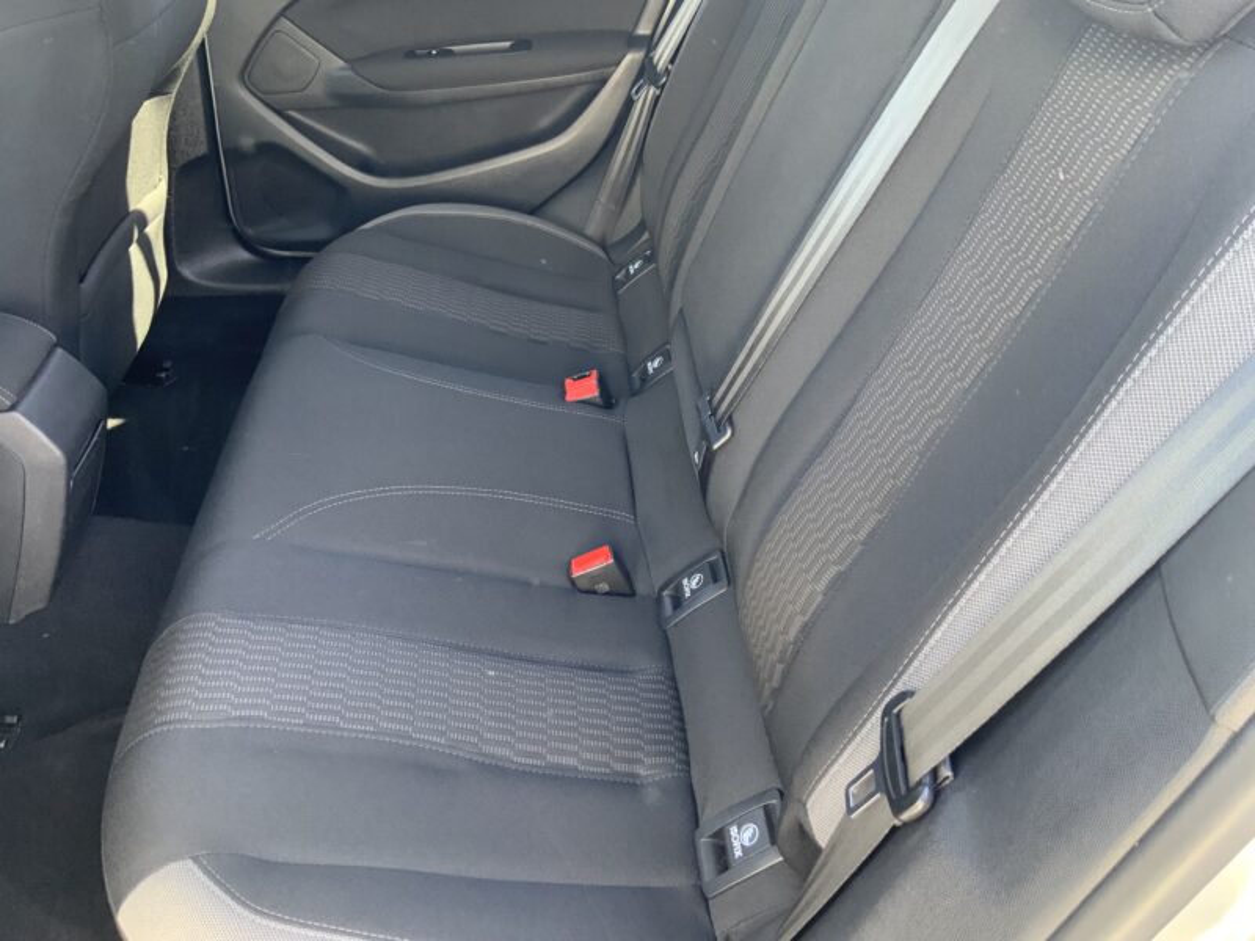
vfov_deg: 48.2
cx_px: 628
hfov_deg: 61.7
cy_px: 470
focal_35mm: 29
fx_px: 1051
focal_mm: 3
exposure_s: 1/60
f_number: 1.8
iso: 125
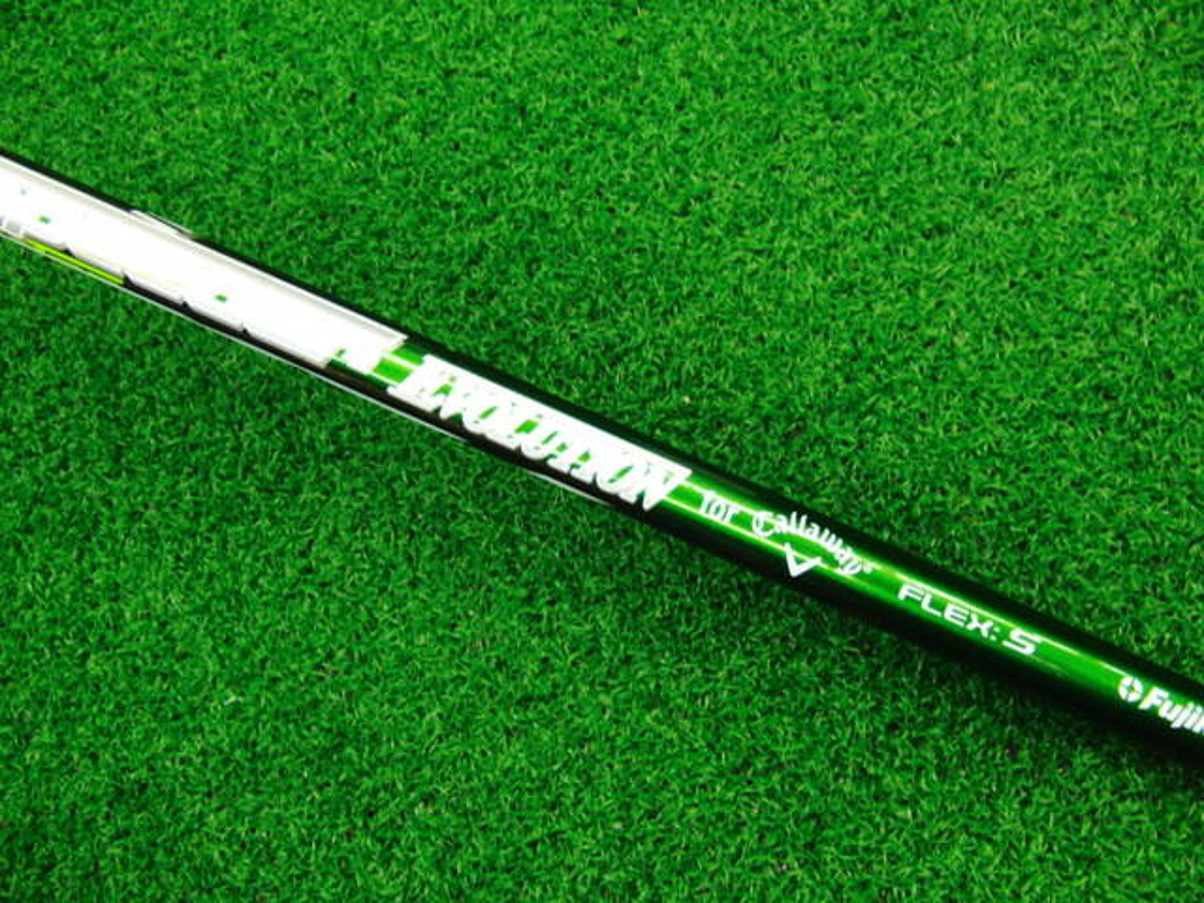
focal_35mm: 37
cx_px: 602
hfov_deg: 50.1
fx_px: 1287
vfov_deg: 38.7
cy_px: 452
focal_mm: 6.42
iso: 400
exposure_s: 1/30
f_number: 3.6
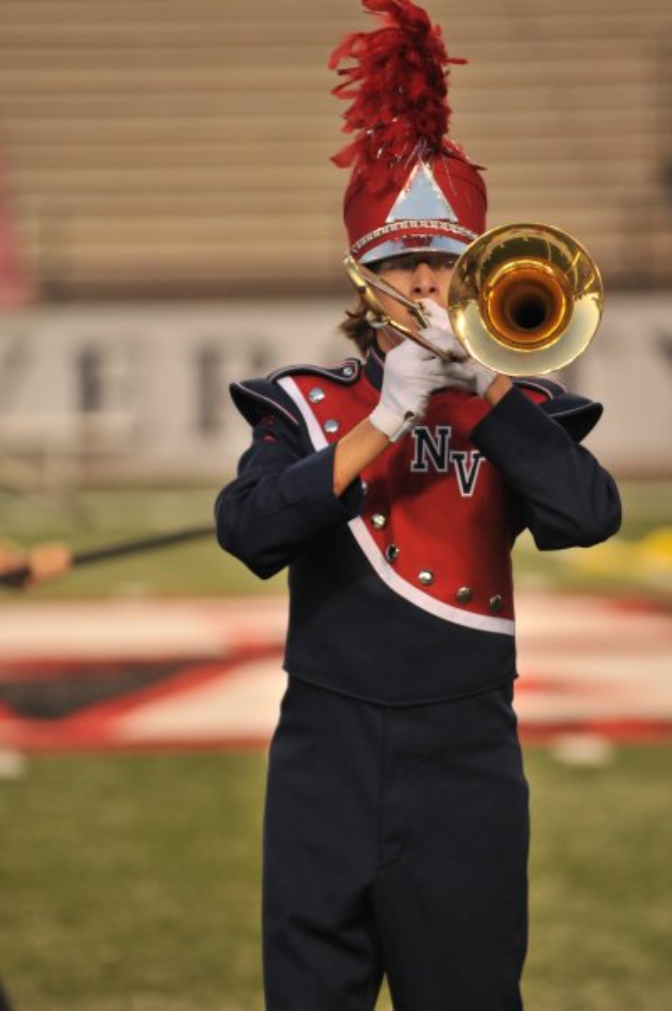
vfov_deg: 6.9
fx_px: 8414
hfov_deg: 4.6
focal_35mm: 300
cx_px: 336
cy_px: 506
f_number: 2.8
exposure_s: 1/500
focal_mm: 200
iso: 800
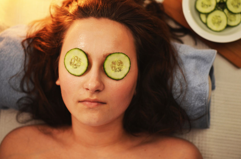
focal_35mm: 52
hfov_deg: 37.9
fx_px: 351
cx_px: 120
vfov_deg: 25.6
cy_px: 80
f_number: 1.8
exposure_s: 1/13
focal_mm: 35
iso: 400
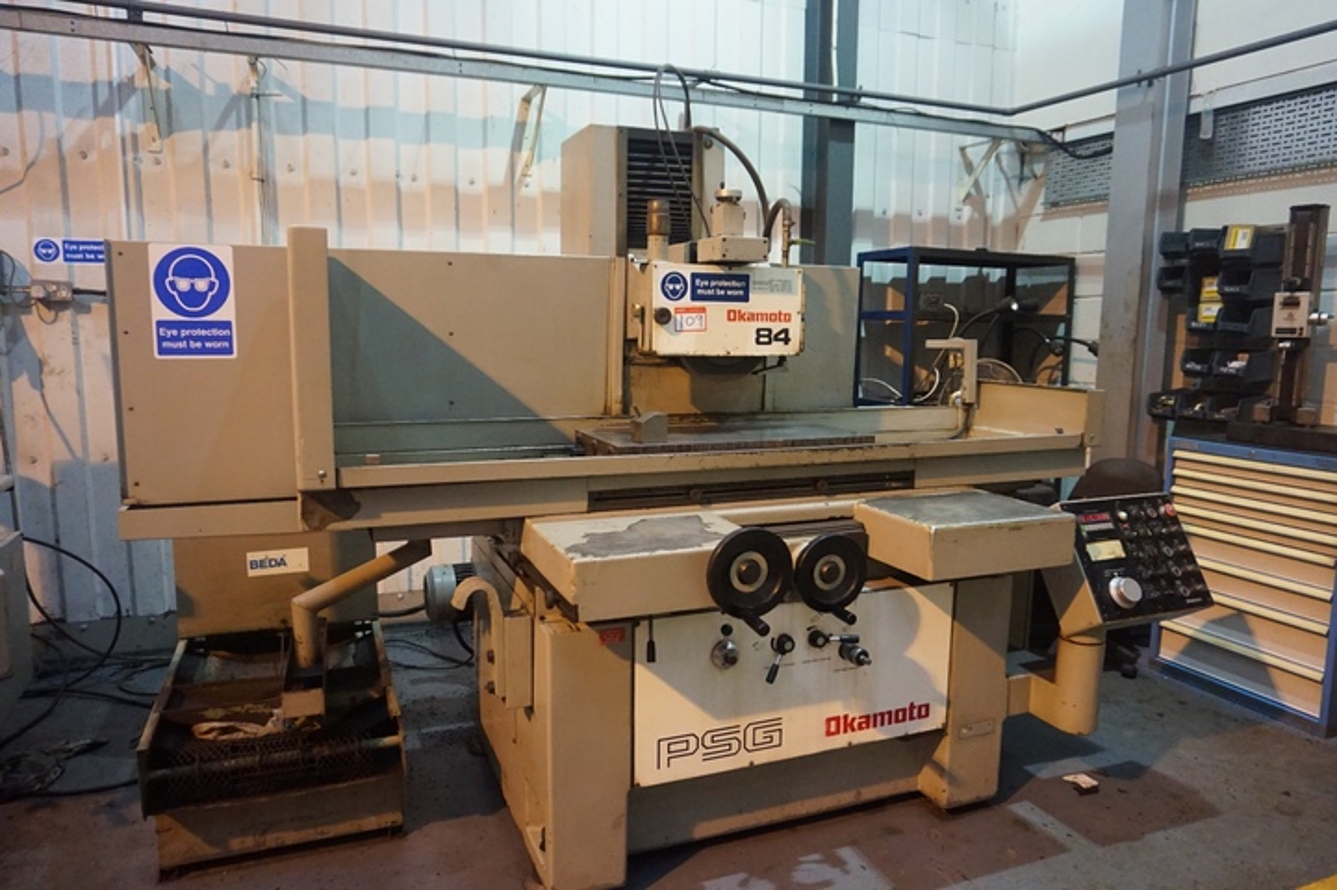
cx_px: 668
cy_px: 445
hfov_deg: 73.8
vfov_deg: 53.1
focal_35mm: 24
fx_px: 891
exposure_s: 1/125
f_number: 3.5
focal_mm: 16
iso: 3200
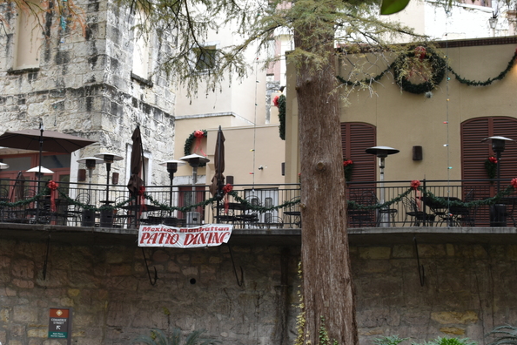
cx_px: 191
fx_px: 991
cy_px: 148
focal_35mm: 69
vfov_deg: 19.7
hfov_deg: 29.1
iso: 100
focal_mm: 32
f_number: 4
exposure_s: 1/60
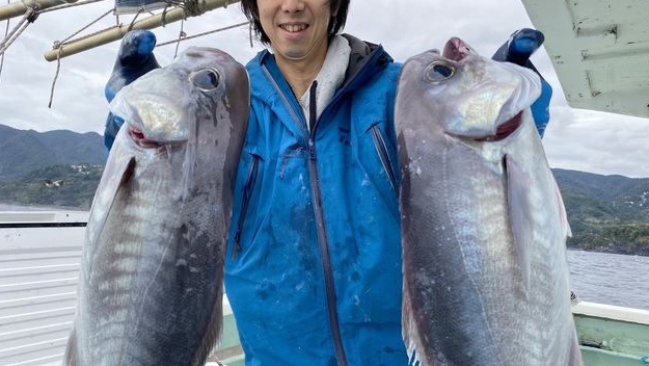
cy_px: 205
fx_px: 499
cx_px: 322
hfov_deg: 66.0
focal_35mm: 29
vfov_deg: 40.2
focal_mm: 4.25
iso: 32
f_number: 1.8
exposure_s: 1/481
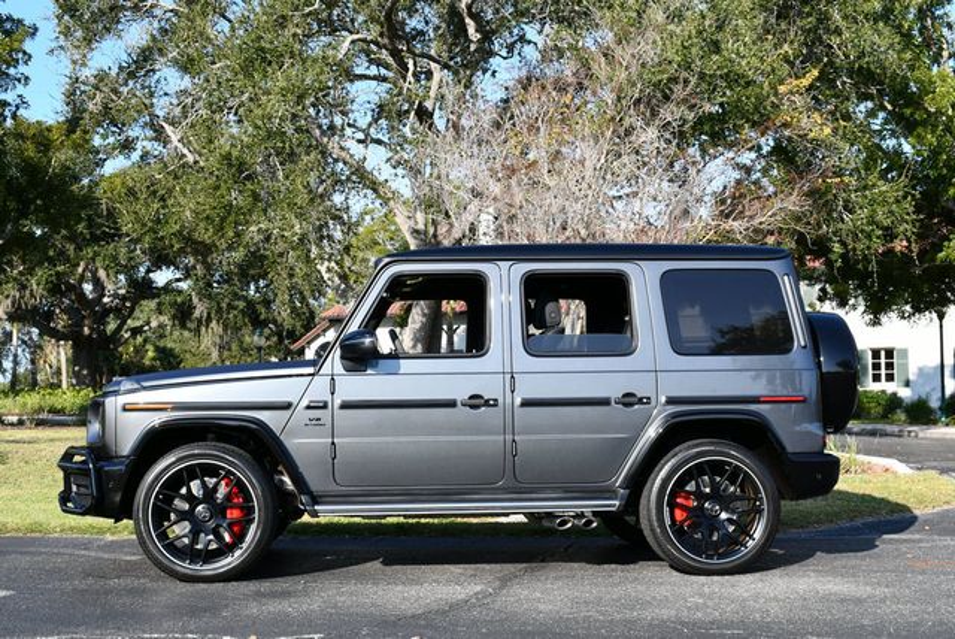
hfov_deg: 41.1
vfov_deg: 28.1
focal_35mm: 48
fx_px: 1274
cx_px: 478
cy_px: 320
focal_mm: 24
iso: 160
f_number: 8
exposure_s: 1/250
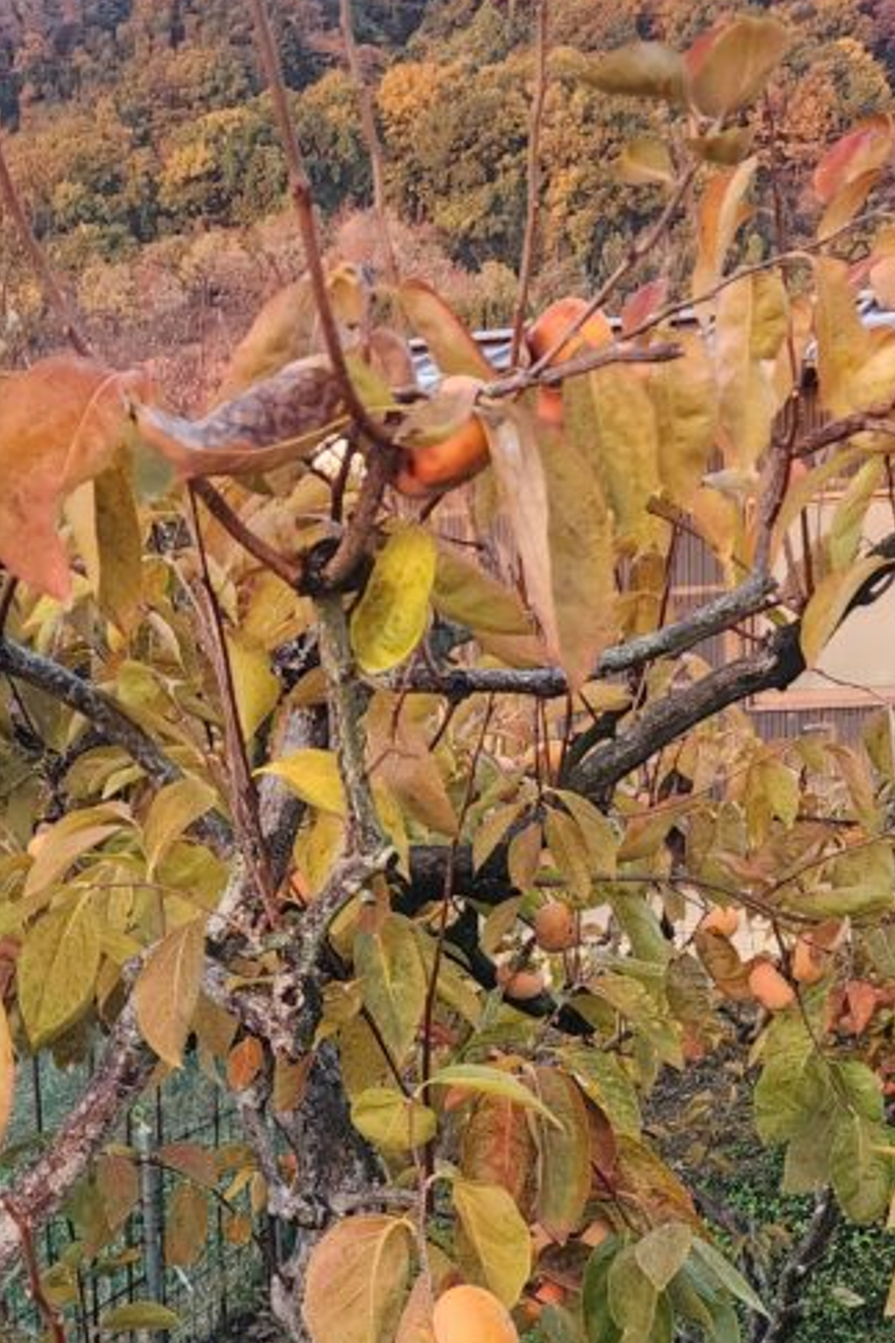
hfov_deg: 21.4
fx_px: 2349
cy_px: 1067
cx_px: 207
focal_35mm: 63
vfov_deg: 31.1
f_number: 1.8
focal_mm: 6.4
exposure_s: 1/180
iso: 125
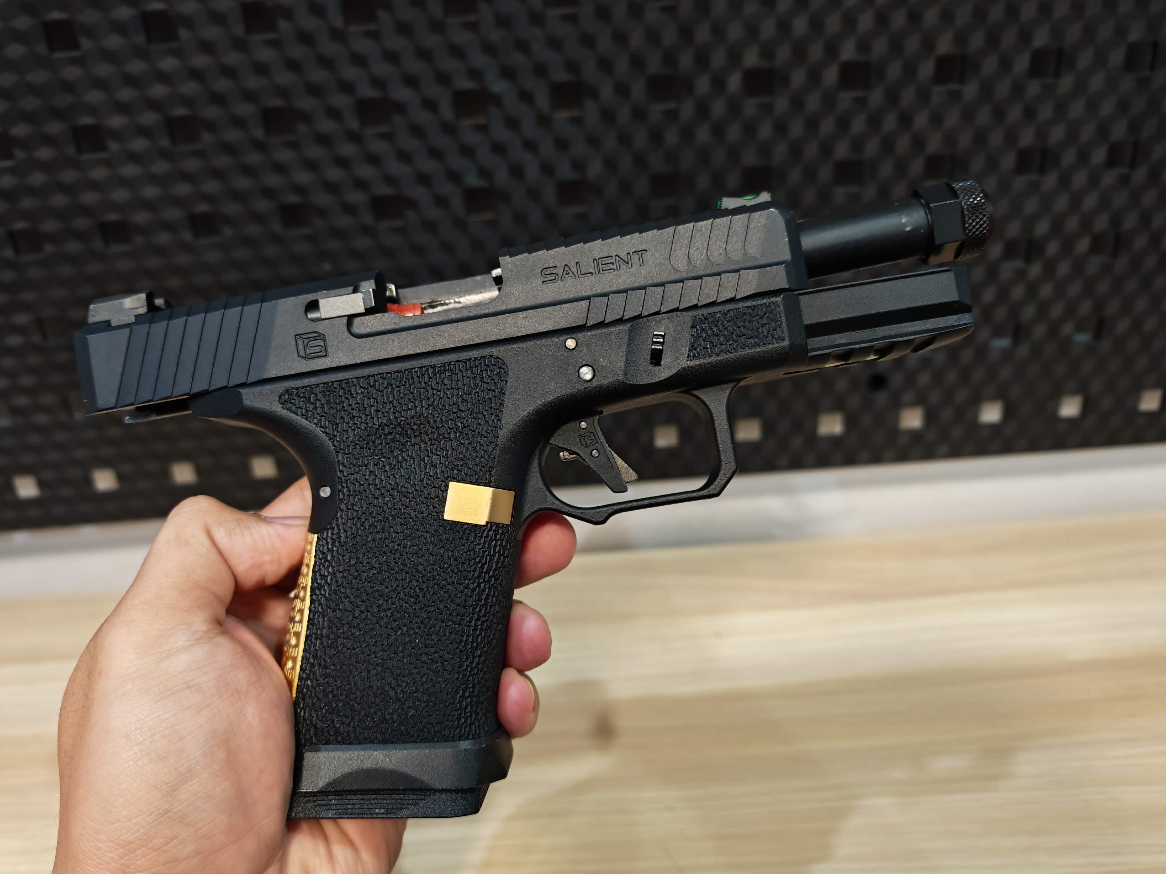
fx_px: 876
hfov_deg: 67.3
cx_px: 553
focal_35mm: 26
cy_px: 460
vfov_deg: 53.0
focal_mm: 6.83
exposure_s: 1/33
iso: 250
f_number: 2
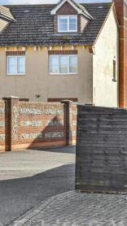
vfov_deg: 28.6
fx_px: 444
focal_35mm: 74
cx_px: 162
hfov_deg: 15.5
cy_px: 108
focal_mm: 20
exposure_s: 1/200
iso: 200
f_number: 8
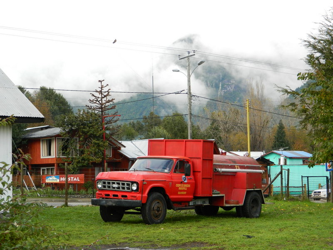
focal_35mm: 70
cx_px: 166
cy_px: 125
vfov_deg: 21.0
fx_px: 673
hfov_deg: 27.8
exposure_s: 1/160
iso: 80
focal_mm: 12.6
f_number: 4
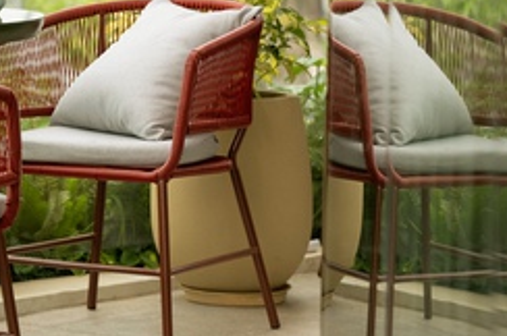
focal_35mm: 233
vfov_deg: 5.9
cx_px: -143
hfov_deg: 8.7
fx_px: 3277
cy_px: -12
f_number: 3.2
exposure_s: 1/250
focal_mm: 86
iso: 160
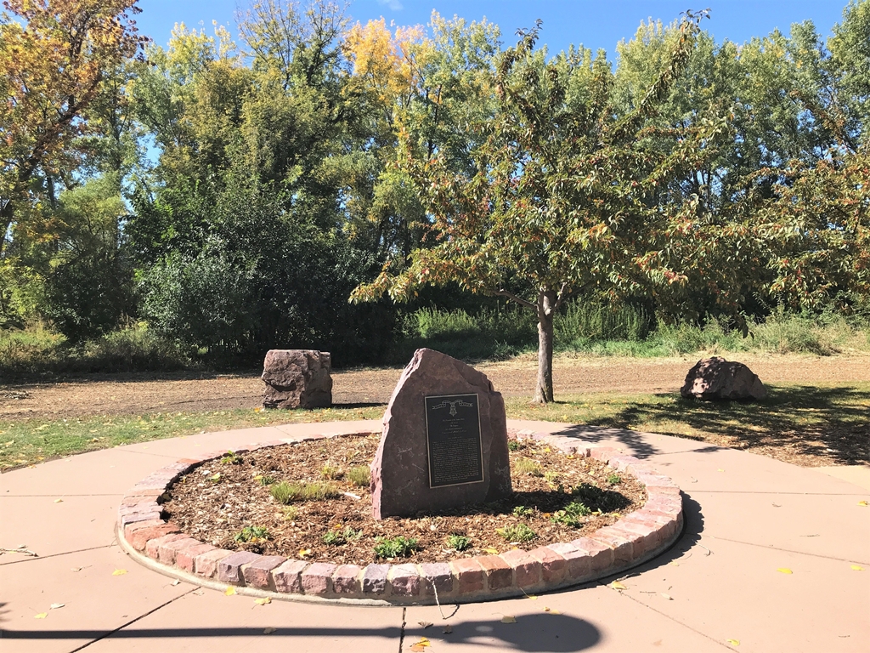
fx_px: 704
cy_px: 326
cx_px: 435
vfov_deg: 49.7
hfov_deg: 63.4
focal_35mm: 28
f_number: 1.8
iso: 20
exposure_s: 1/1389
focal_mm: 3.99
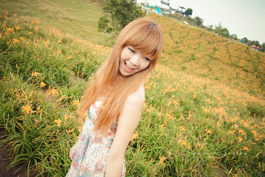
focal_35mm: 26
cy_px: 88
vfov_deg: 50.4
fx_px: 188
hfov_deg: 70.5
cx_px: 132
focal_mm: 17
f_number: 4.5
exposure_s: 1/160
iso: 100
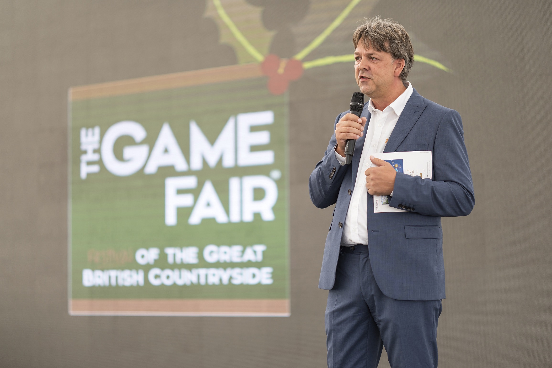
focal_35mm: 85
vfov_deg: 16.1
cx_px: 276
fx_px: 1304
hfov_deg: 23.9
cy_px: 184
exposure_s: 1/1000
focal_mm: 85
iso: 200
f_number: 1.4
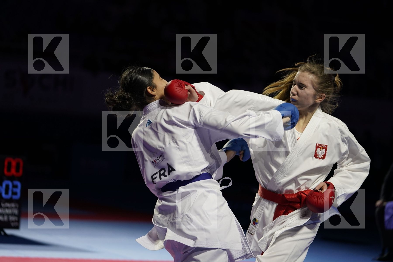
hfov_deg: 17.9
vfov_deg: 12.0
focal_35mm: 114
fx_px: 1244
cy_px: 131
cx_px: 196
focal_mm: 114
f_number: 2.8
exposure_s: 1/1000
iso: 1250
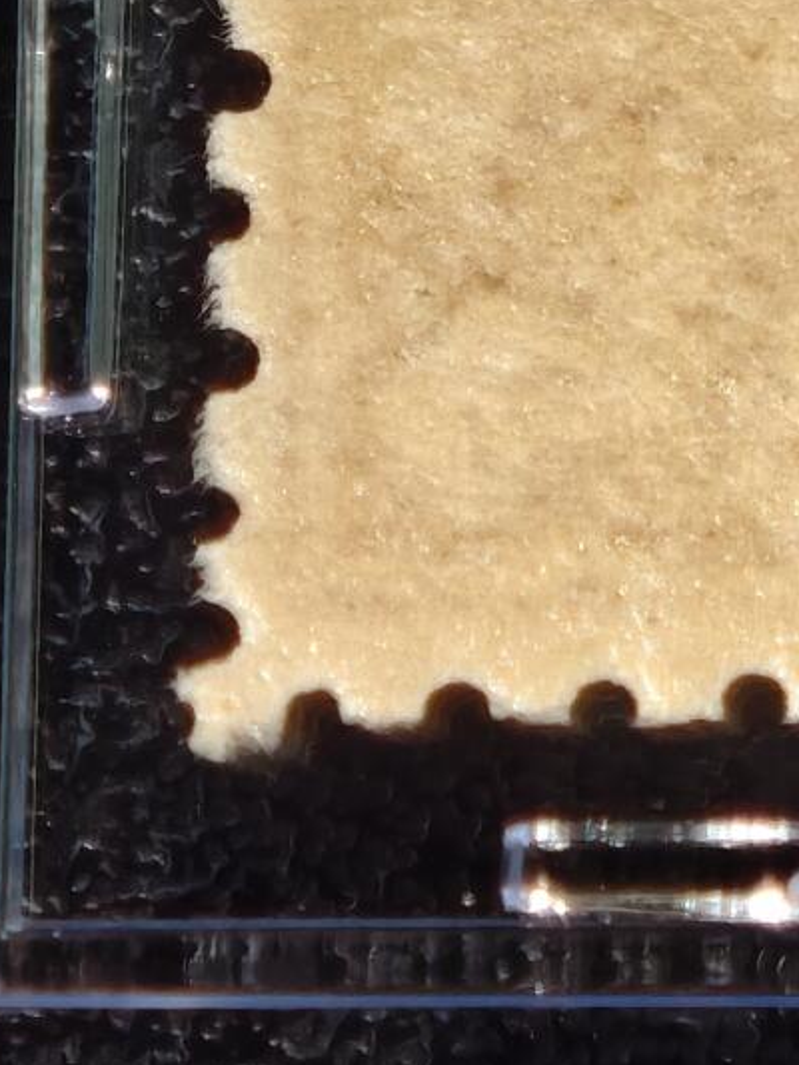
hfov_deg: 3.7
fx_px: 12459
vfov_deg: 4.9
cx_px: 1318
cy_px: -484
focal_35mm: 405
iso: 1000
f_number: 2
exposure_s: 1/108
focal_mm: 9
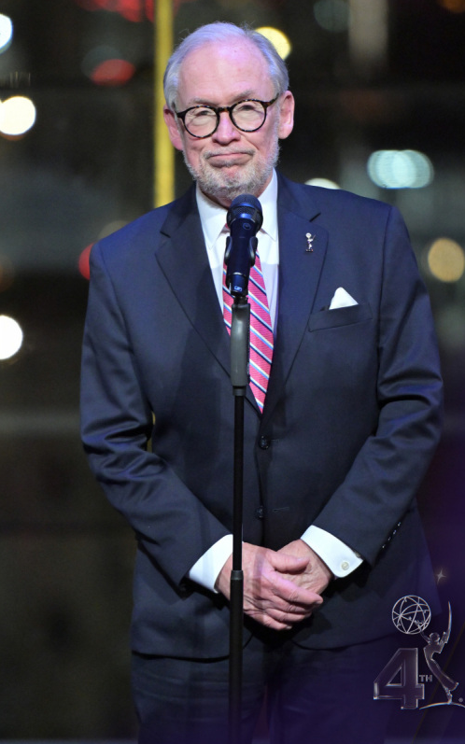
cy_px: 372
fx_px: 6226
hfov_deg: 4.3
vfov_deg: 6.8
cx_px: 248
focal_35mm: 307
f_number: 2.8
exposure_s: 1/400
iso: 4000
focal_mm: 200
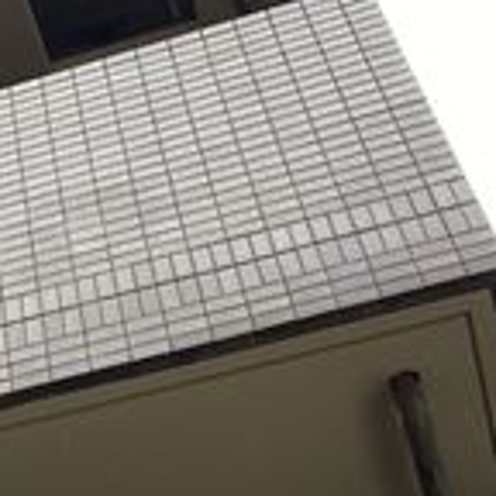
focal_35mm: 102
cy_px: 234
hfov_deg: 16.2
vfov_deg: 17.1
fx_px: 1654
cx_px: -141
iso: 50
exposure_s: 1/100
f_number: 1.8
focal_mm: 4.25
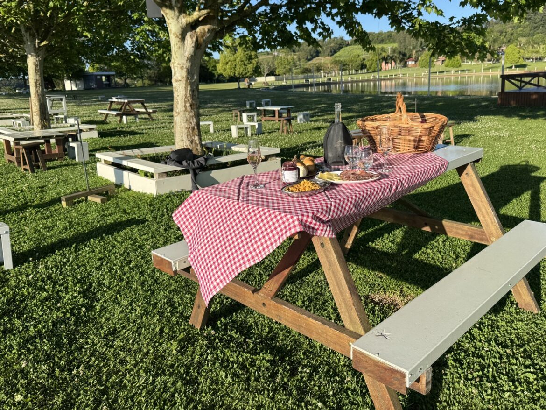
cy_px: 174
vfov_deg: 49.6
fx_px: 442
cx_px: 304
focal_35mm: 28
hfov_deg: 63.3
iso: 80
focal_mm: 6.76
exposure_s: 1/2710
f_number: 1.78
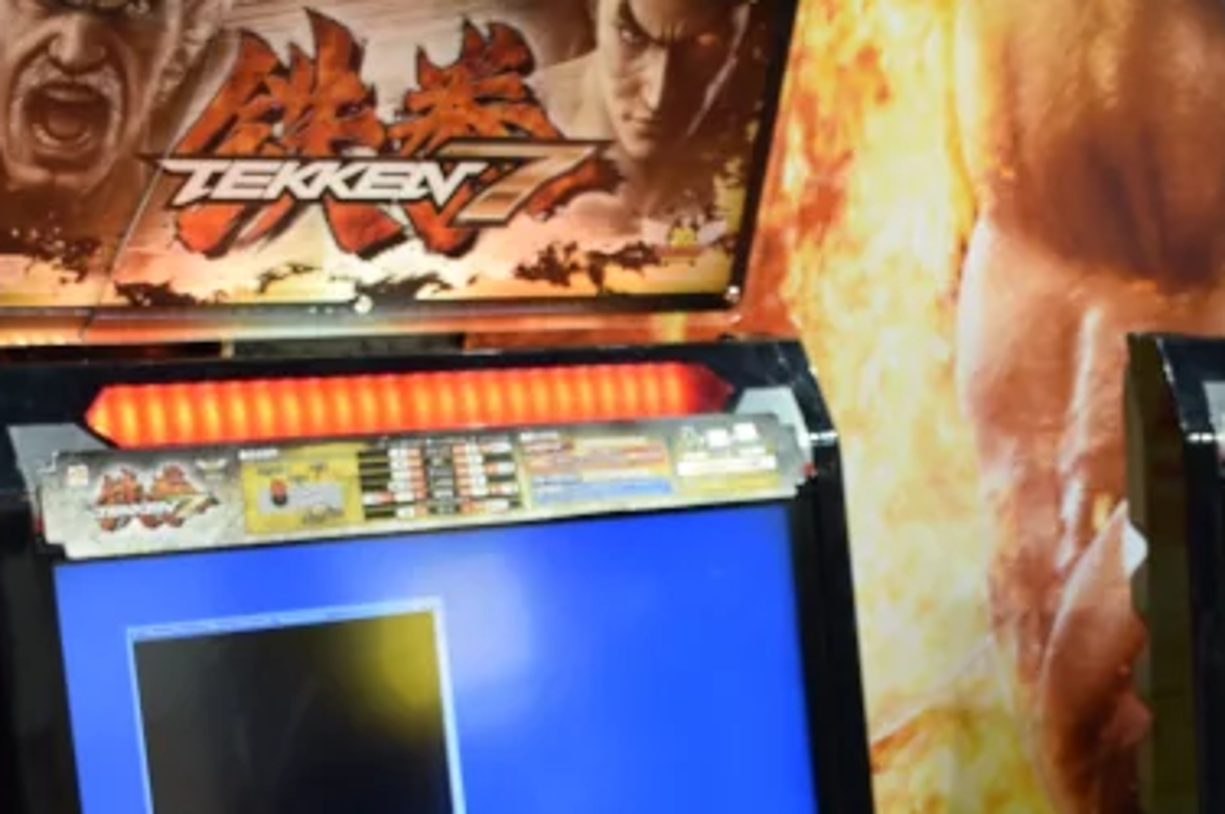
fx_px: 3128
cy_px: 827
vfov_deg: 14.6
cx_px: 974
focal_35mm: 92
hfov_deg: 21.9
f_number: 4
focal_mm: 24
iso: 450
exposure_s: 1/60
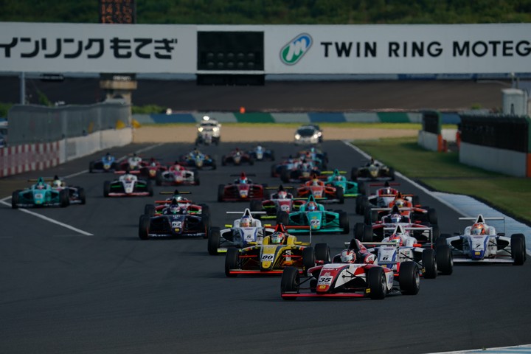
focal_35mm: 489
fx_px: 7212
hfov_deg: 4.2
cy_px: 177
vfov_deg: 2.8
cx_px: 266
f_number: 8
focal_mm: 489
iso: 200
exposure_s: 1/800
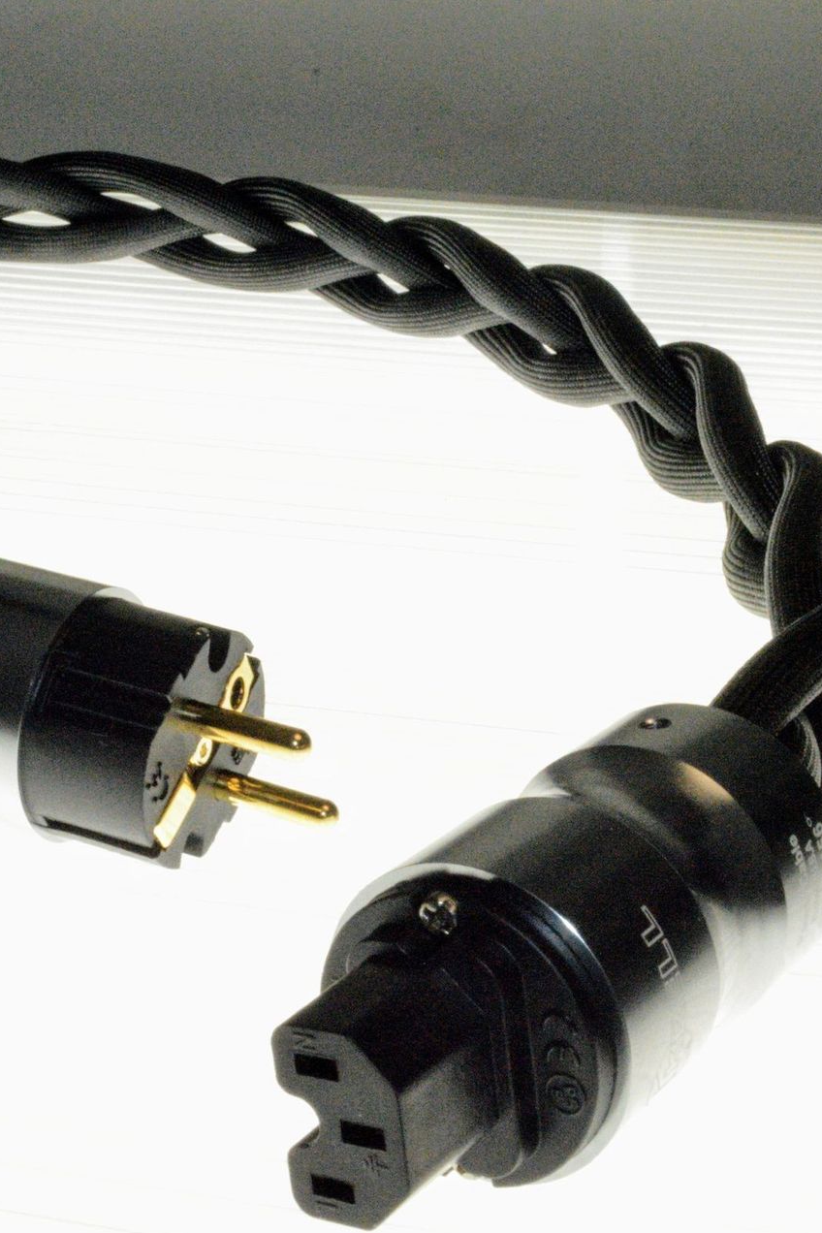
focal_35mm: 66
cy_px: 619
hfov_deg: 20.3
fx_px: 2252
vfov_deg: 30.6
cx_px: 74
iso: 6400
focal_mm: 29
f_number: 29
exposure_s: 1/200
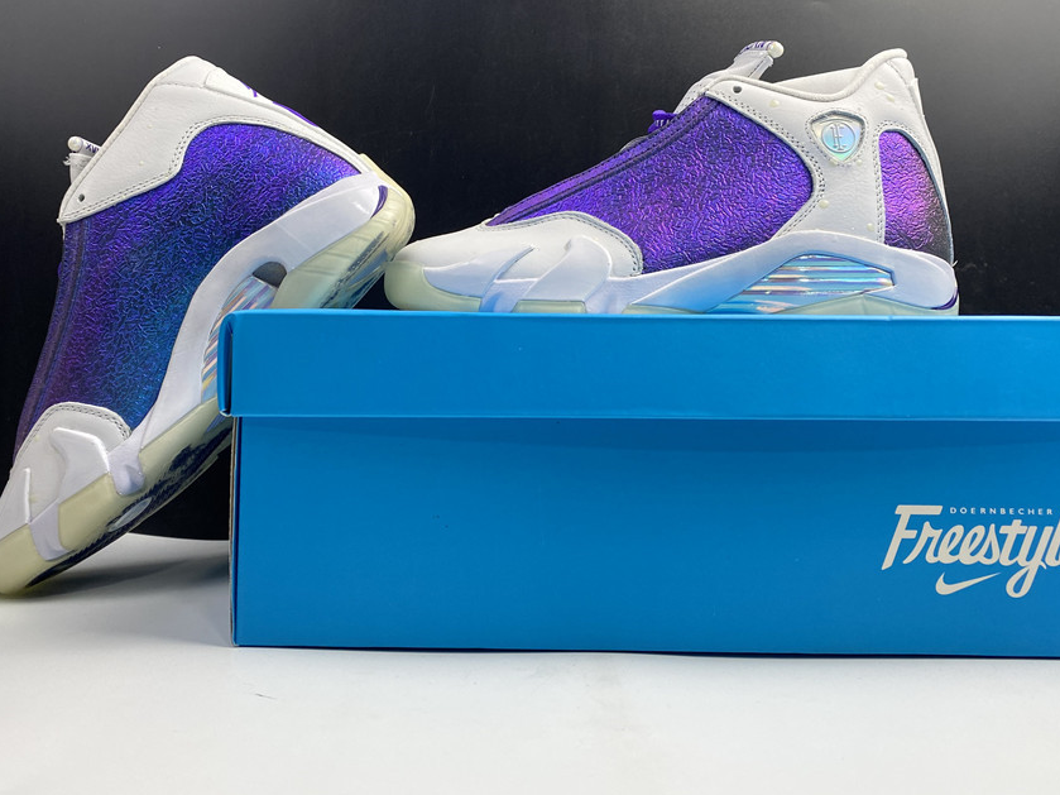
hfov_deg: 58.4
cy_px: 331
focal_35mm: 31
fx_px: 949
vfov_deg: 45.3
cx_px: 526
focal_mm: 4.25
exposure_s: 1/121
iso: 80
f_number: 1.8
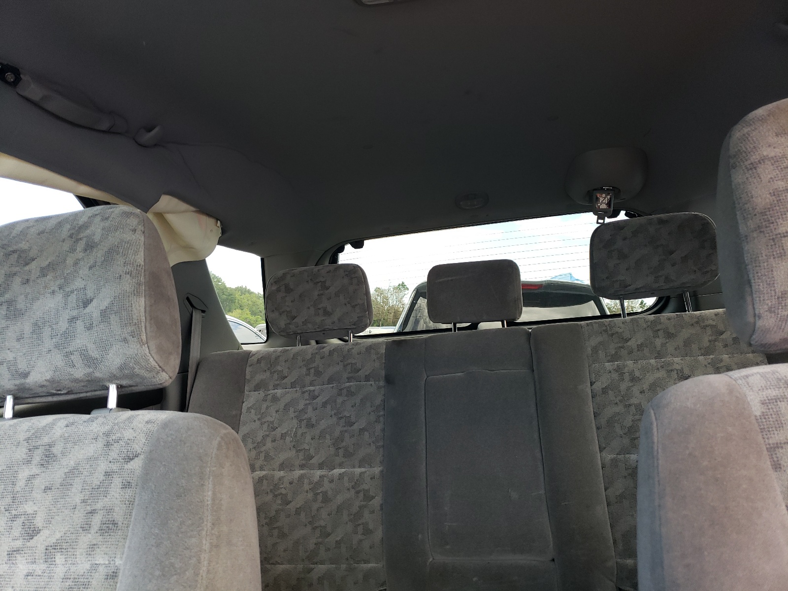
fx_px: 592
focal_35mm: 26
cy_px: 296
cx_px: 394
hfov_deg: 67.3
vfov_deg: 53.1
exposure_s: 1/120
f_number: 1.5
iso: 64
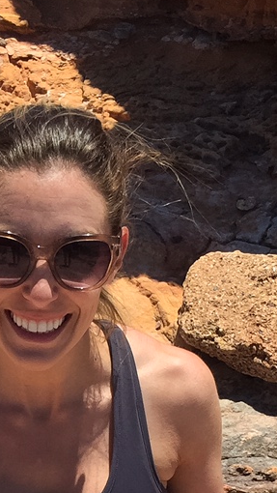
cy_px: 588
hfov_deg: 12.2
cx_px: 48
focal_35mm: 99
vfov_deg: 20.2
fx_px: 1292
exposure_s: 1/2198
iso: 32
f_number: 2.2
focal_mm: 4.15
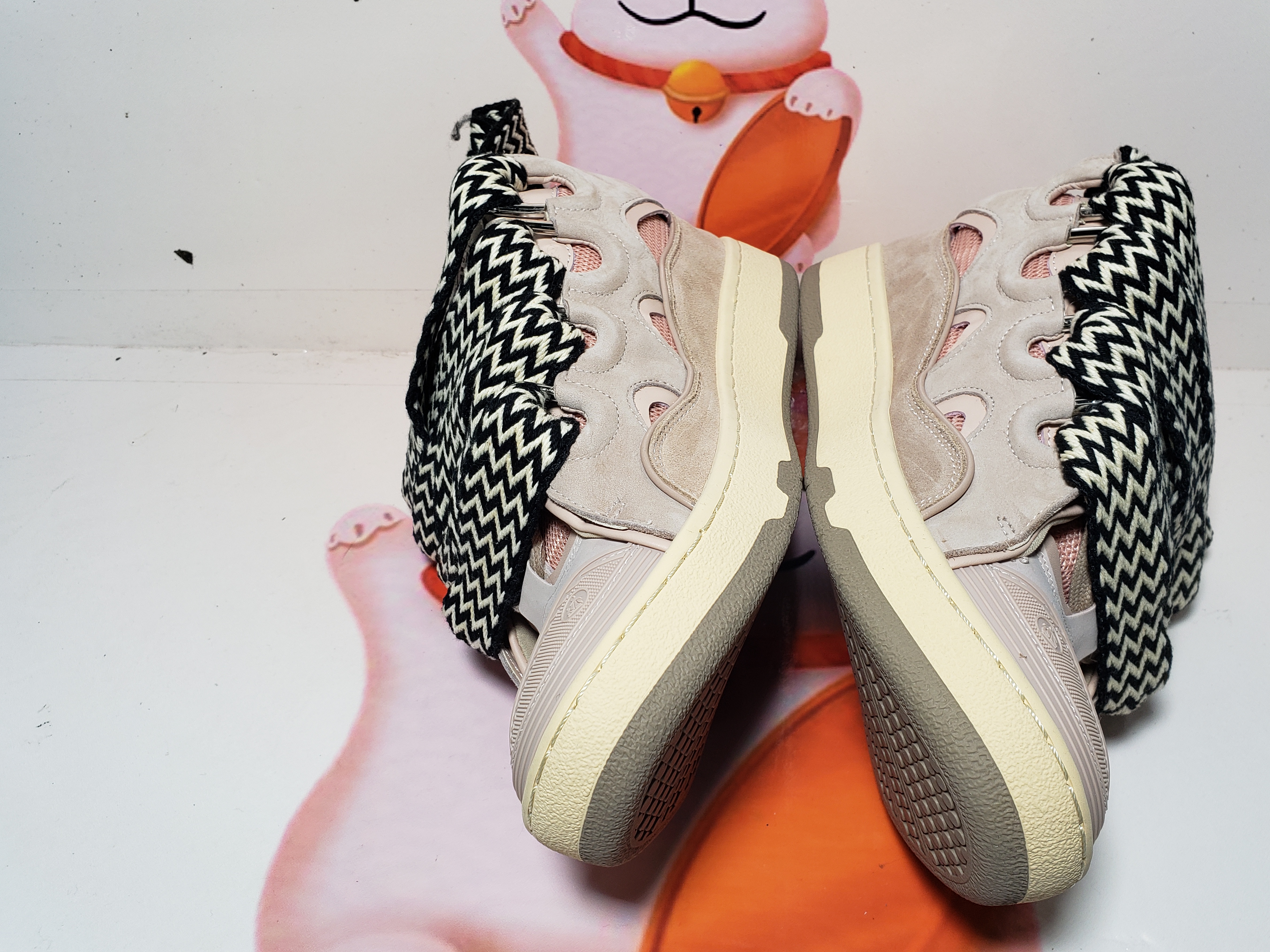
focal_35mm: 29
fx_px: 1064
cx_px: 677
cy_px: 489
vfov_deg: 48.2
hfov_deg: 61.6
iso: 50
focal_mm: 4.3
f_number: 2.4
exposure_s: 1/206
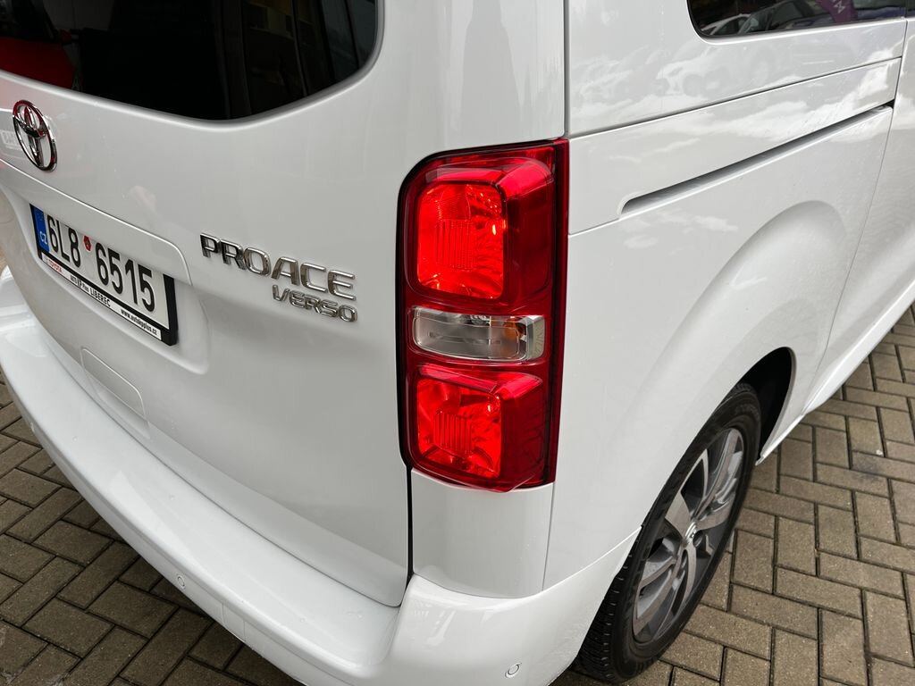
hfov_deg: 67.3
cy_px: 343
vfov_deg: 53.1
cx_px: 458
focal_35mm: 26
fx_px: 687
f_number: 1.6
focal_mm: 5.1
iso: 32
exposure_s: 1/132
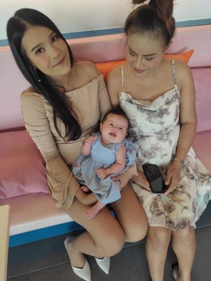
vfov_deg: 67.3
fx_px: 211
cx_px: 106
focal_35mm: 26
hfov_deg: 53.1
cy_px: 140
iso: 128
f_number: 1.79
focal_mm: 4.74
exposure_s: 1/50
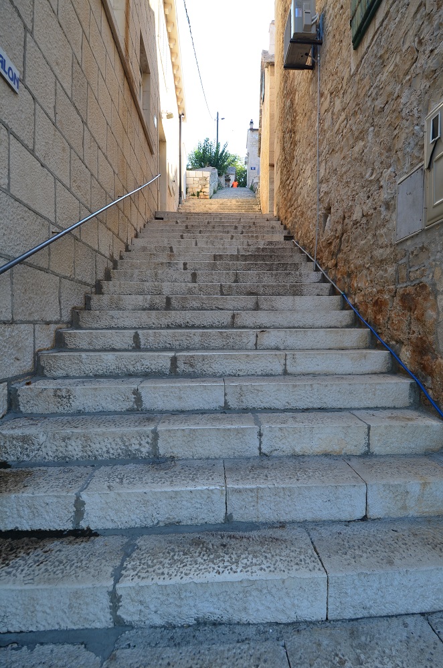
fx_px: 334
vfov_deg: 90.1
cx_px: 222
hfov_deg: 67.1
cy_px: 334
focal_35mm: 18
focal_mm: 12
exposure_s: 1/80
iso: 100
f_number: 5.6
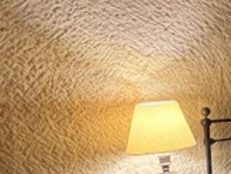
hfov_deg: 22.2
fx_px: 407
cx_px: 396
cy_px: 126
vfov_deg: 23.8
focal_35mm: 61
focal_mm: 1.6
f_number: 1.8
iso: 400
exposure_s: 1/50
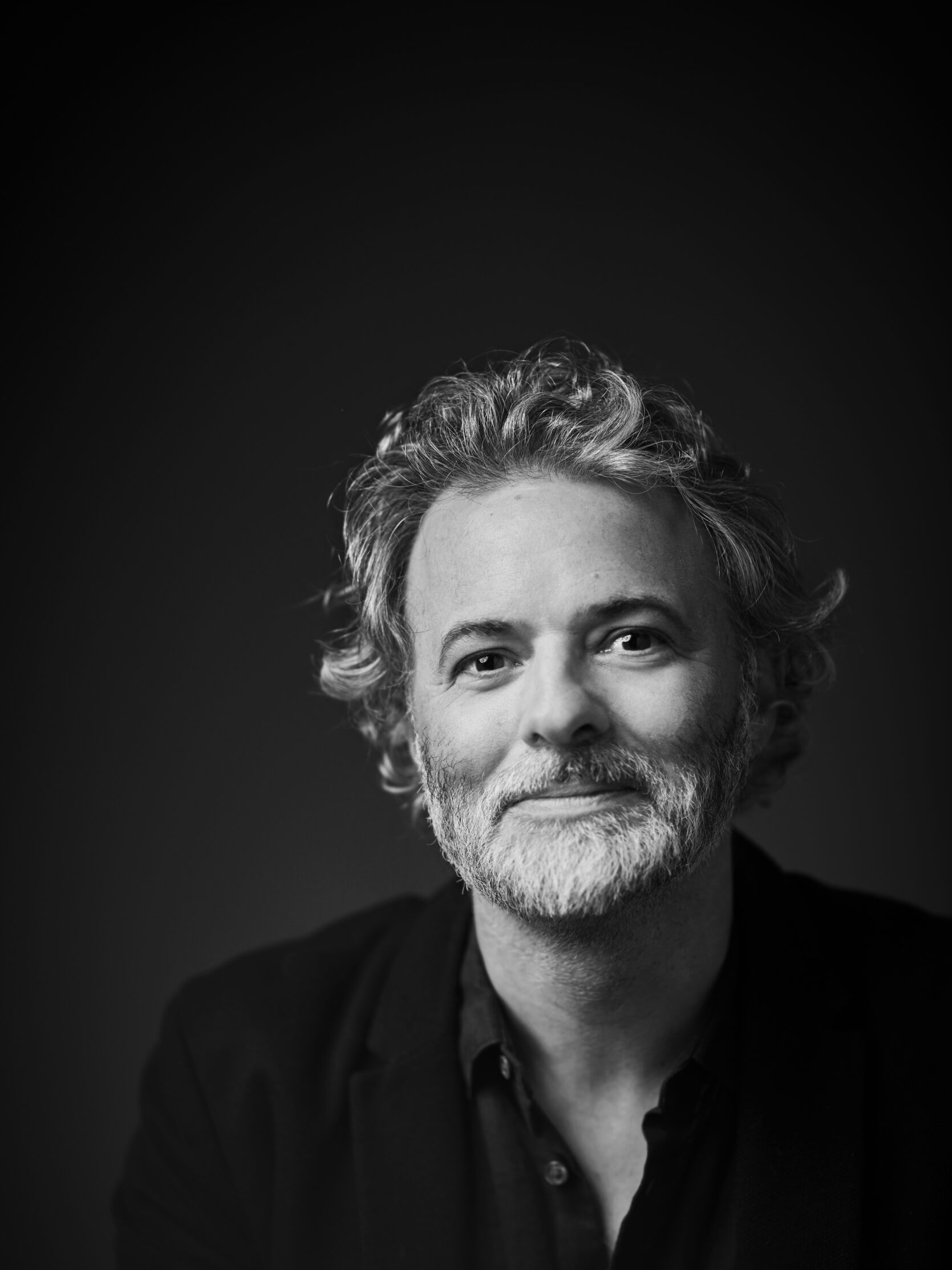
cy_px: 729
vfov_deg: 20.9
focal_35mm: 94
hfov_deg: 15.7
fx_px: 3448
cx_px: 469
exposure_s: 1/250
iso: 31
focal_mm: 85
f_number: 2
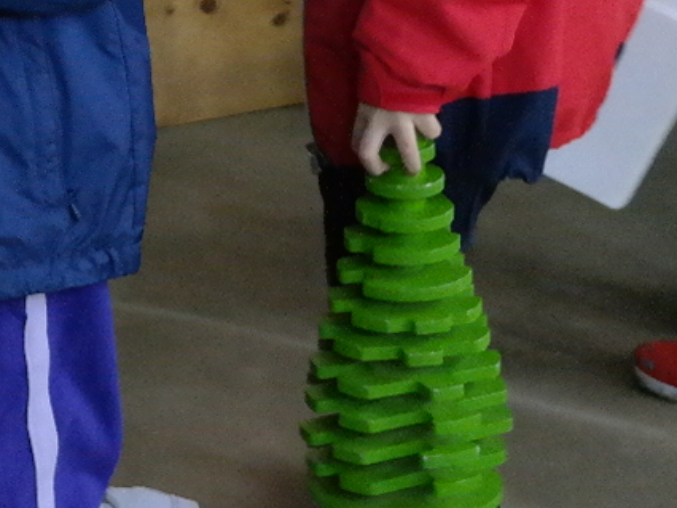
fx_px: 3287
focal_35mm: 168
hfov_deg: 11.5
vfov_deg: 8.8
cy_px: -8
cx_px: -129
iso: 3200
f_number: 4
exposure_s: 1/50
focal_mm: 28
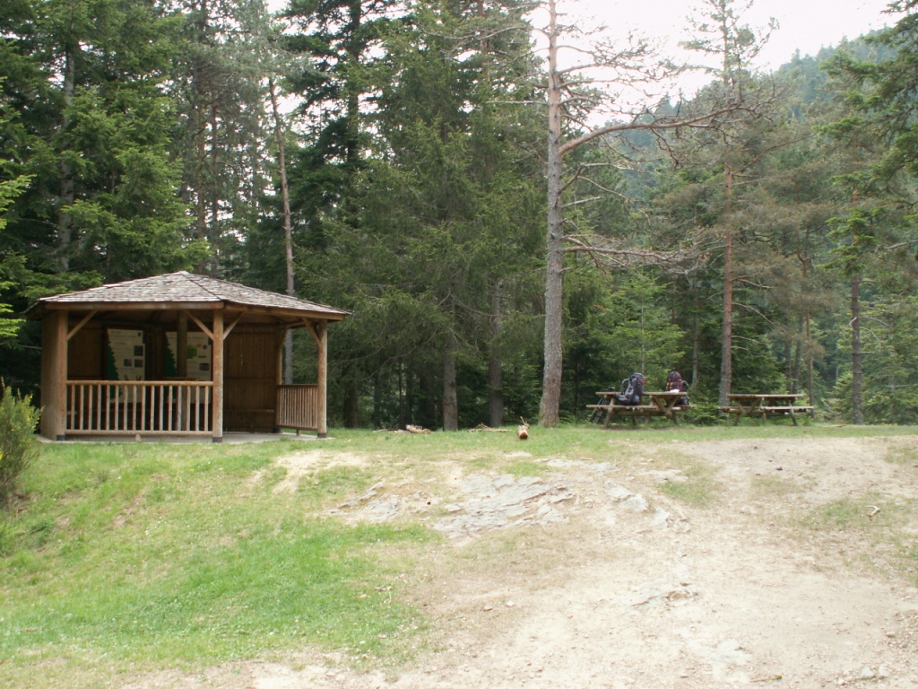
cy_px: 344
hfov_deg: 47.9
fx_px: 1034
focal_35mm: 39
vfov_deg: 36.8
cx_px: 459
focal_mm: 6.39
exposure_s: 1/30
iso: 50
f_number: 4.5
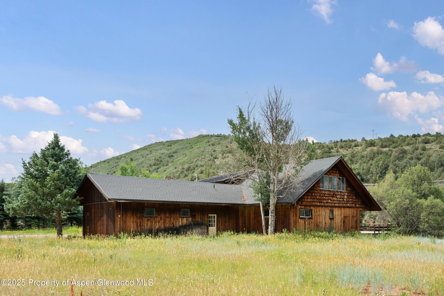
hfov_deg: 65.5
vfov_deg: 46.4
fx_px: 345
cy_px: 148
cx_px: 222
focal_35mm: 28
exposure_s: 1/800
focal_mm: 28
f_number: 7.1
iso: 500
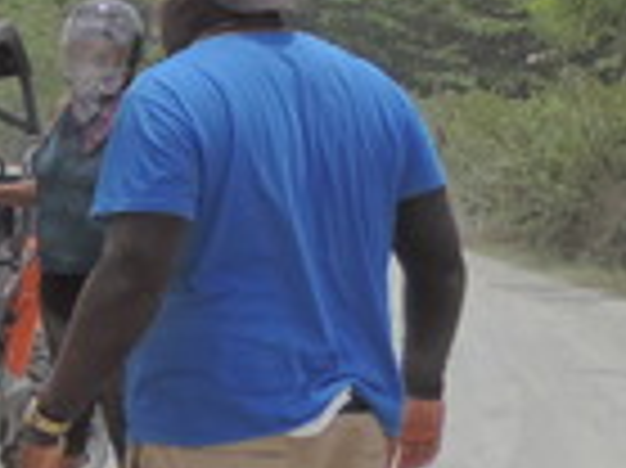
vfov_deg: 9.2
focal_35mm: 161
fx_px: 2909
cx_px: -698
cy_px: 148
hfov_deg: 11.0
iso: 160
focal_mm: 6.2
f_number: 3.3
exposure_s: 1/2000
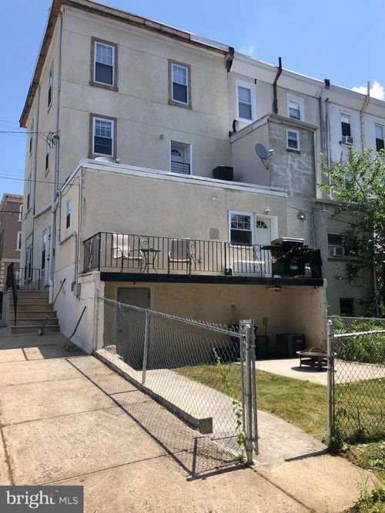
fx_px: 415
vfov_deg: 63.5
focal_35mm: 28
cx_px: 192
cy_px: 256
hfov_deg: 49.7
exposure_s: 1/1715
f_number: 1.8
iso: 20
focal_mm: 3.99
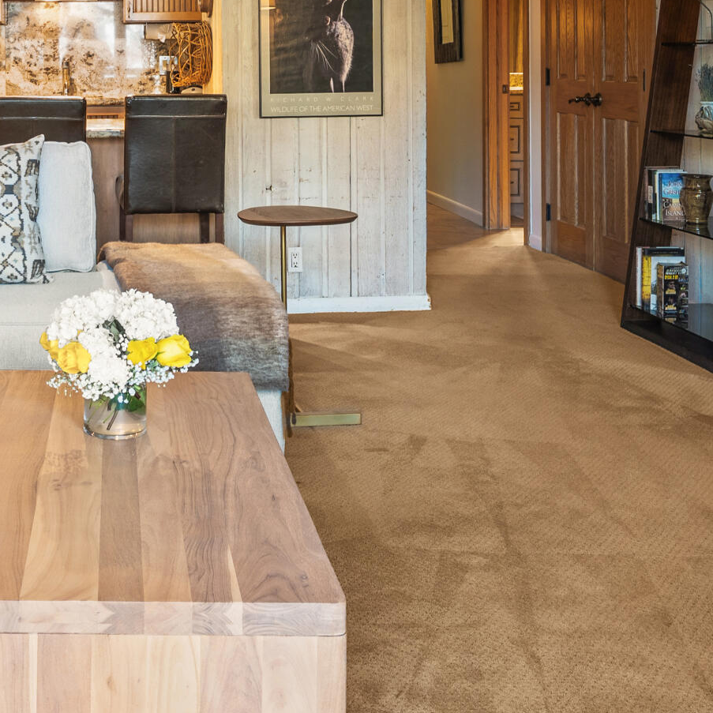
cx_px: 34
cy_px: 216
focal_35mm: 48
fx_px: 1119
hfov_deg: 33.0
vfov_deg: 34.9
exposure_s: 1.6
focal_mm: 17
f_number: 7.1
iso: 400
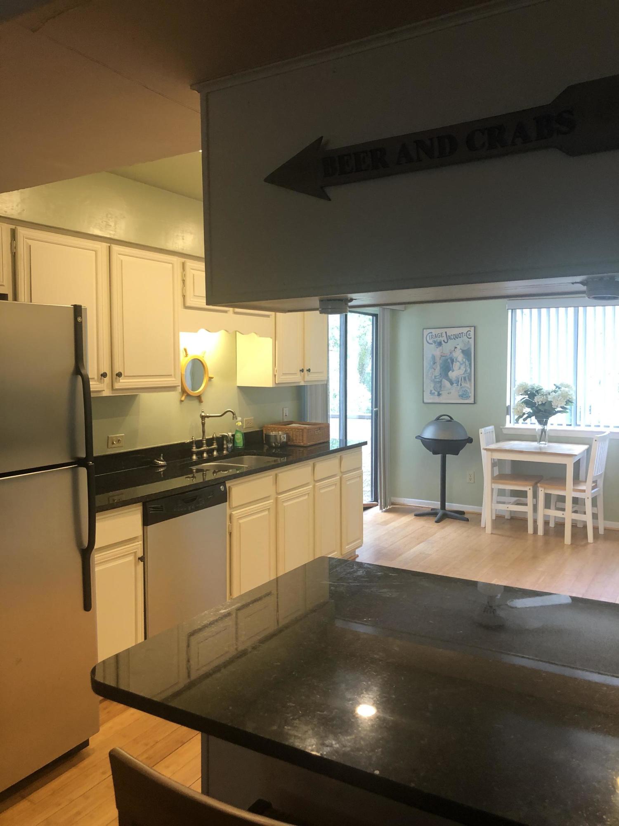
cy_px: 413
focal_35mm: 28
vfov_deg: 63.4
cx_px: 310
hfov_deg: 49.7
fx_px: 668
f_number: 1.8
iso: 40
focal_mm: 3.99
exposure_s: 1/17
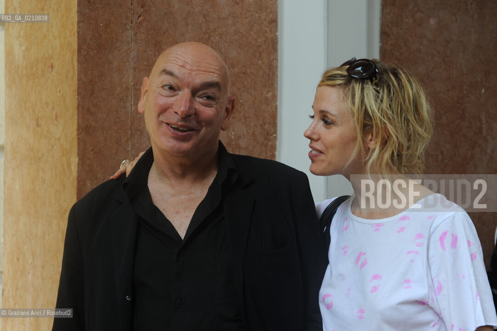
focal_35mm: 56
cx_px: 248
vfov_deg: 24.2
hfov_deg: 35.7
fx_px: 773
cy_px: 166
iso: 200
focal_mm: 56
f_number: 4
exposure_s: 1/125
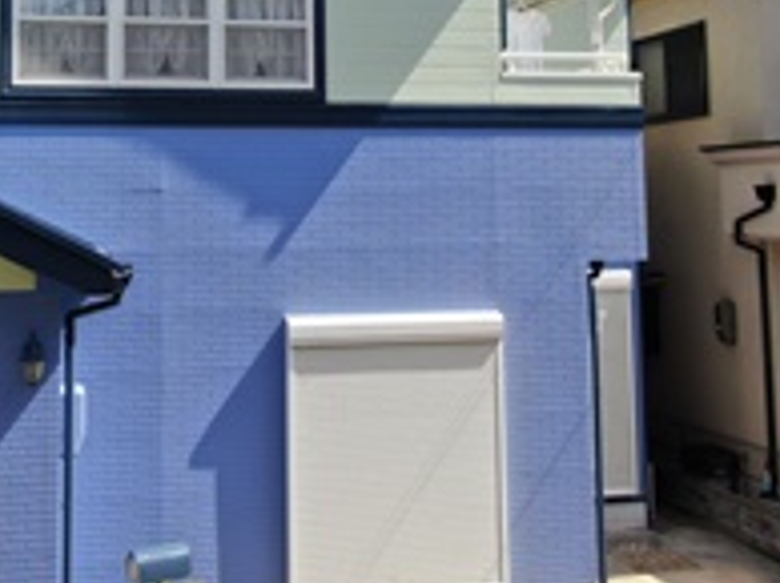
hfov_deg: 39.6
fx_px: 1058
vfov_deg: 30.1
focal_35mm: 47
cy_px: 117
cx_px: 217
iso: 100
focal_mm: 4.68
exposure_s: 1/800
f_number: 2.9
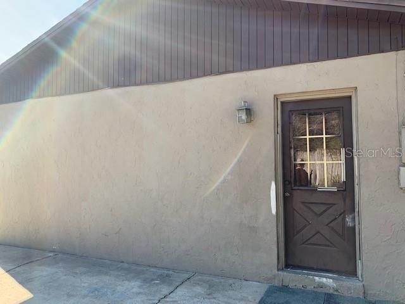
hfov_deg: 67.3
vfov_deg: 53.1
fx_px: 304
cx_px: 202
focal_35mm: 26
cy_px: 152
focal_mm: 4.25
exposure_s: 1/523
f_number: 1.8
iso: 25
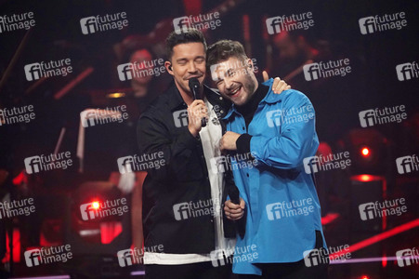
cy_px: 140
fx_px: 5338
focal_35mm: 459
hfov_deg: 4.5
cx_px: 210
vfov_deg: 3.0
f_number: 6.3
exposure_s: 1/320
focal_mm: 459
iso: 4000
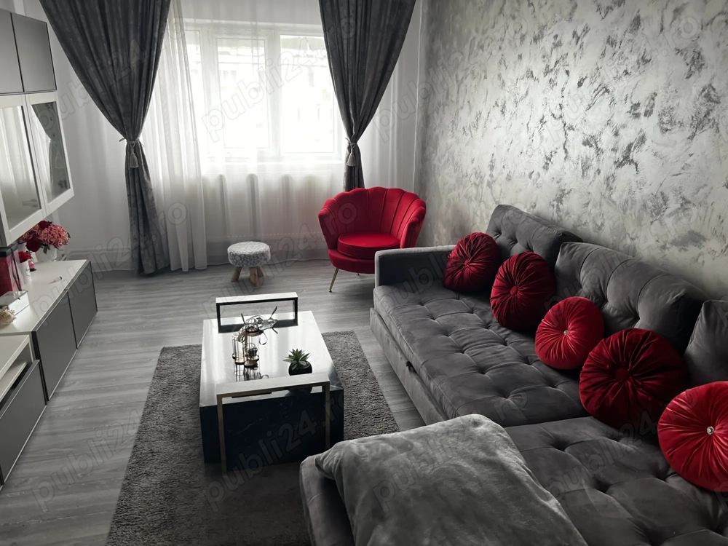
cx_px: 364
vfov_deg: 53.1
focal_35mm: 26
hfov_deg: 67.3
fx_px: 547
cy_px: 273
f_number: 1.5
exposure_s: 1/121
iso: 80
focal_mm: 5.7
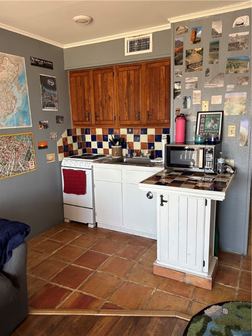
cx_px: 126
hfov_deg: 53.1
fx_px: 252
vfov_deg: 67.3
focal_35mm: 26
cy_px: 168
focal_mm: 5.96
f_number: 1.6
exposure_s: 1/120
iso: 100
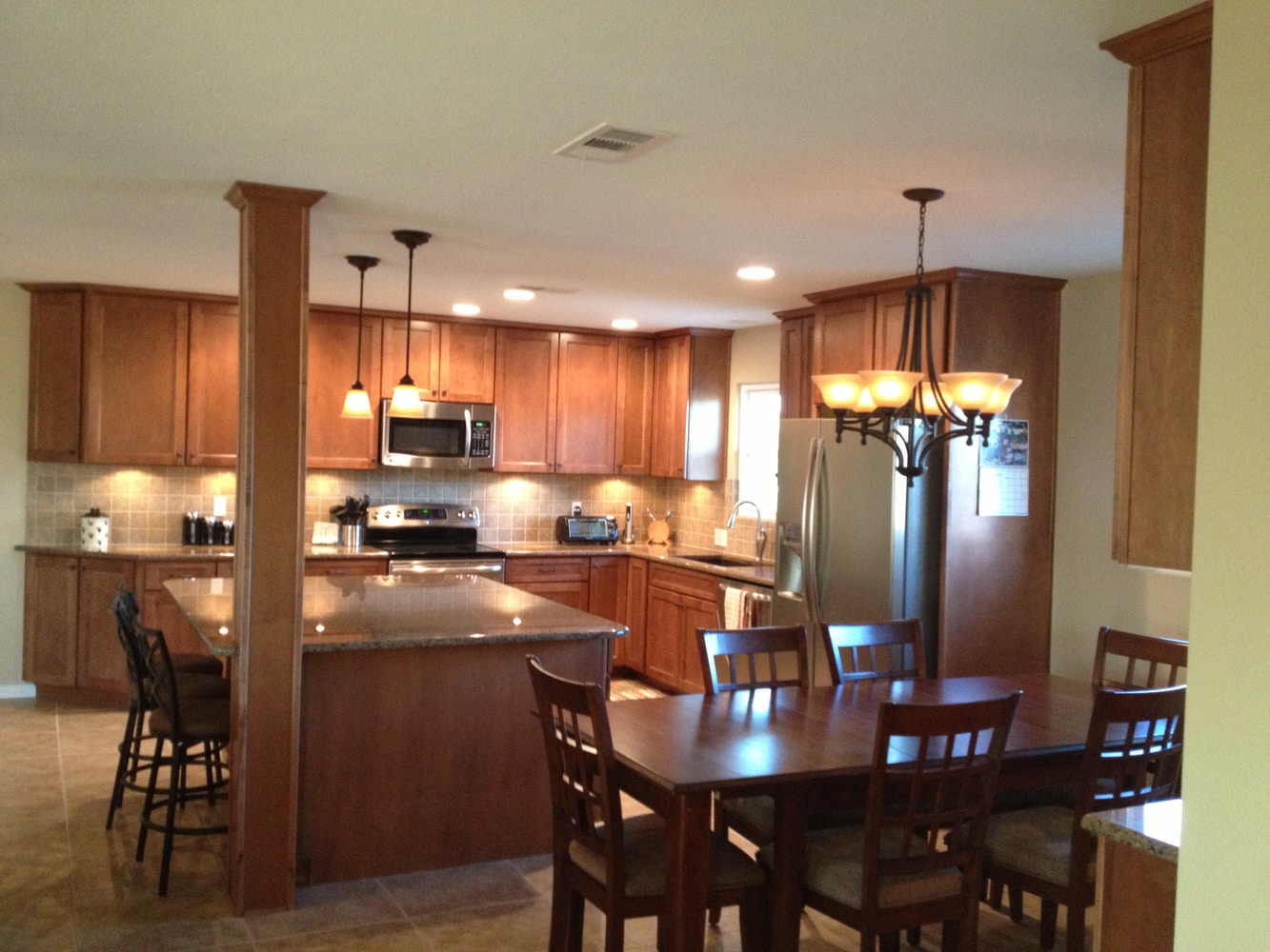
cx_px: 635
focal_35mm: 35
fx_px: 1284
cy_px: 476
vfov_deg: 40.7
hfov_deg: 52.6
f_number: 2.4
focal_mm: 4.28
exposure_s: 1/20
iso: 320
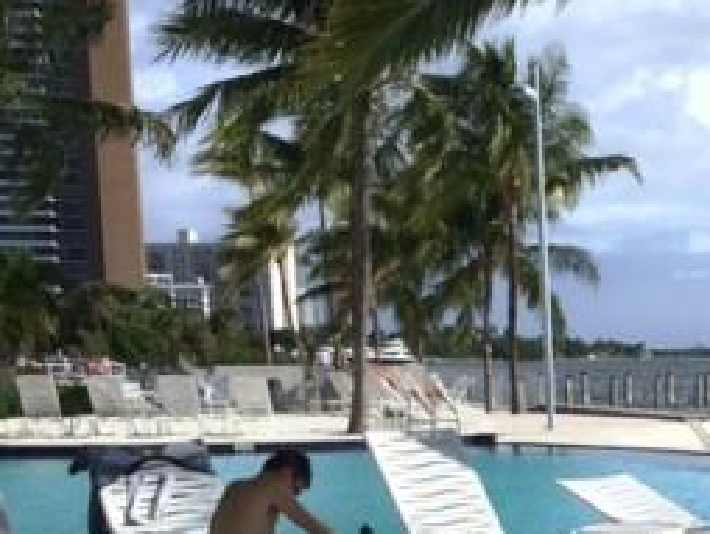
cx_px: 892
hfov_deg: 23.8
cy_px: 576
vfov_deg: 19.4
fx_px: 1499
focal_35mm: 73
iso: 32
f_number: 2.2
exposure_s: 1/1053
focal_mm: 4.15
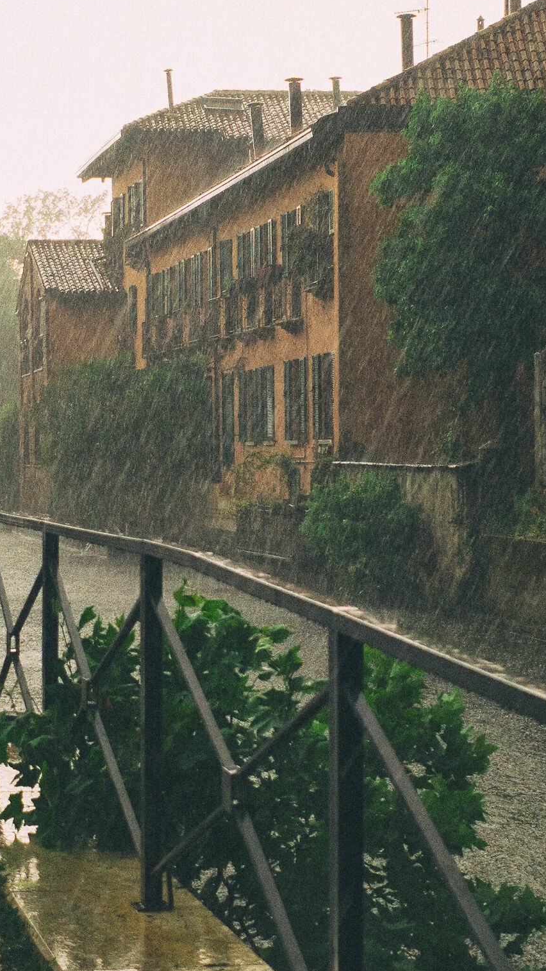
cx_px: 222
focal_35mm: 83
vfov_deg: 25.6
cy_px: 503
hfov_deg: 14.6
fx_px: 2136
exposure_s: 1/125
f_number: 2.8
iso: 500
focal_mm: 18.3
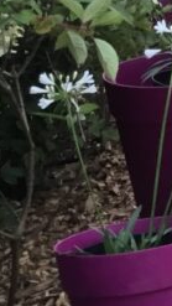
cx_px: 491
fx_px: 1135
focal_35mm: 140
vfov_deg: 15.1
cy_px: 11
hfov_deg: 7.7
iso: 25
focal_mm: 3.3
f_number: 2.4
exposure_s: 1/33
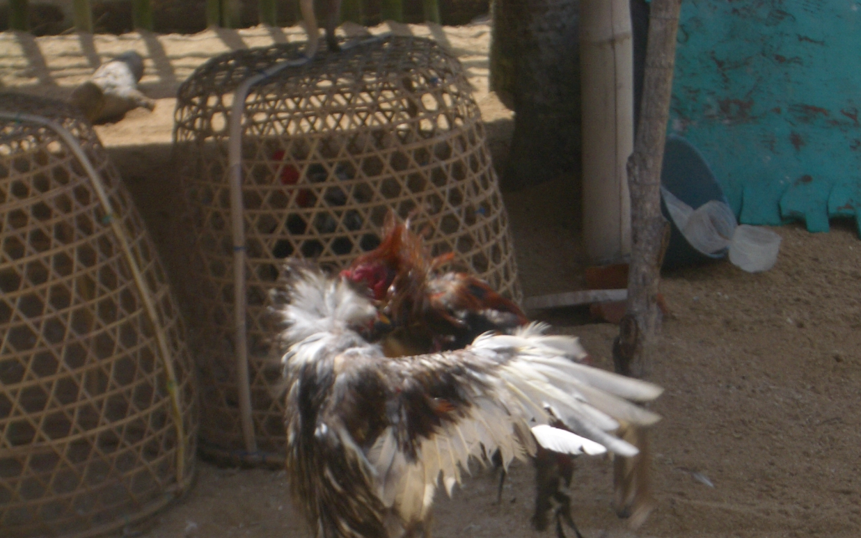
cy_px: 411
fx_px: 3379
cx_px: 523
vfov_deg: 9.1
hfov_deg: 14.5
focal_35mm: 144
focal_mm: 17.4
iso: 50
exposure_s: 1/400
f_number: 4.8
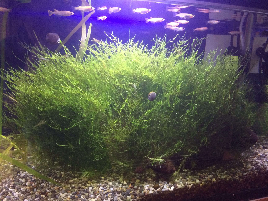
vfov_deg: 48.2
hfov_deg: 61.7
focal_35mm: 29
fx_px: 225
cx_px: 134
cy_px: 100
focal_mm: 4.15
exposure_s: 1/30
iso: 200
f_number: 2.2
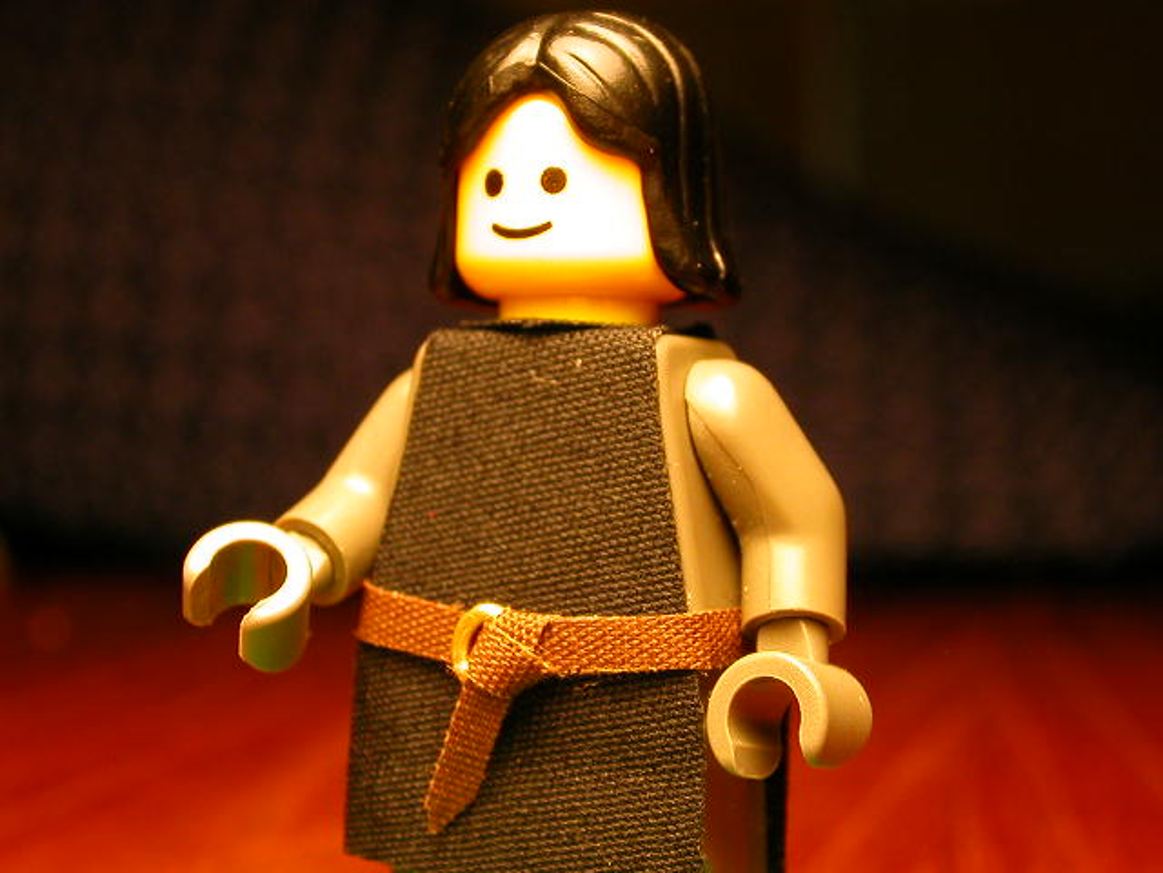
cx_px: 582
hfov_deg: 30.3
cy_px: 436
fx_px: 2150
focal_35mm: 64
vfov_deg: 22.9
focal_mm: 9.7
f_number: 3.5
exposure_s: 1/43.7
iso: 100
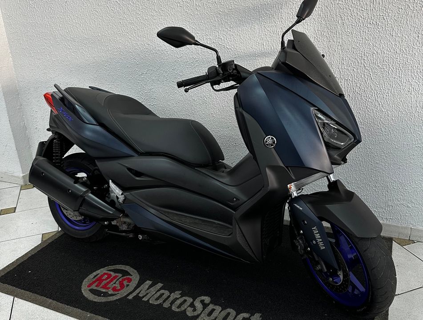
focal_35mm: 24
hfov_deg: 71.4
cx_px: 212
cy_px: 160
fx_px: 294
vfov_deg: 57.1
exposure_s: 1/60
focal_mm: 6.86
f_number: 1.78
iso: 160
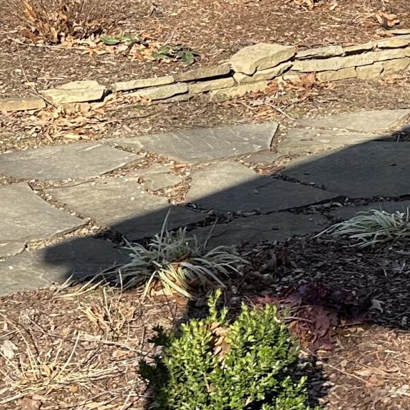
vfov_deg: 15.7
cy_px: -26
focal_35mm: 108
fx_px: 1447
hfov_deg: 14.7
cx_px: 659
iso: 80
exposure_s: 1/2070
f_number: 1.78
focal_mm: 6.86
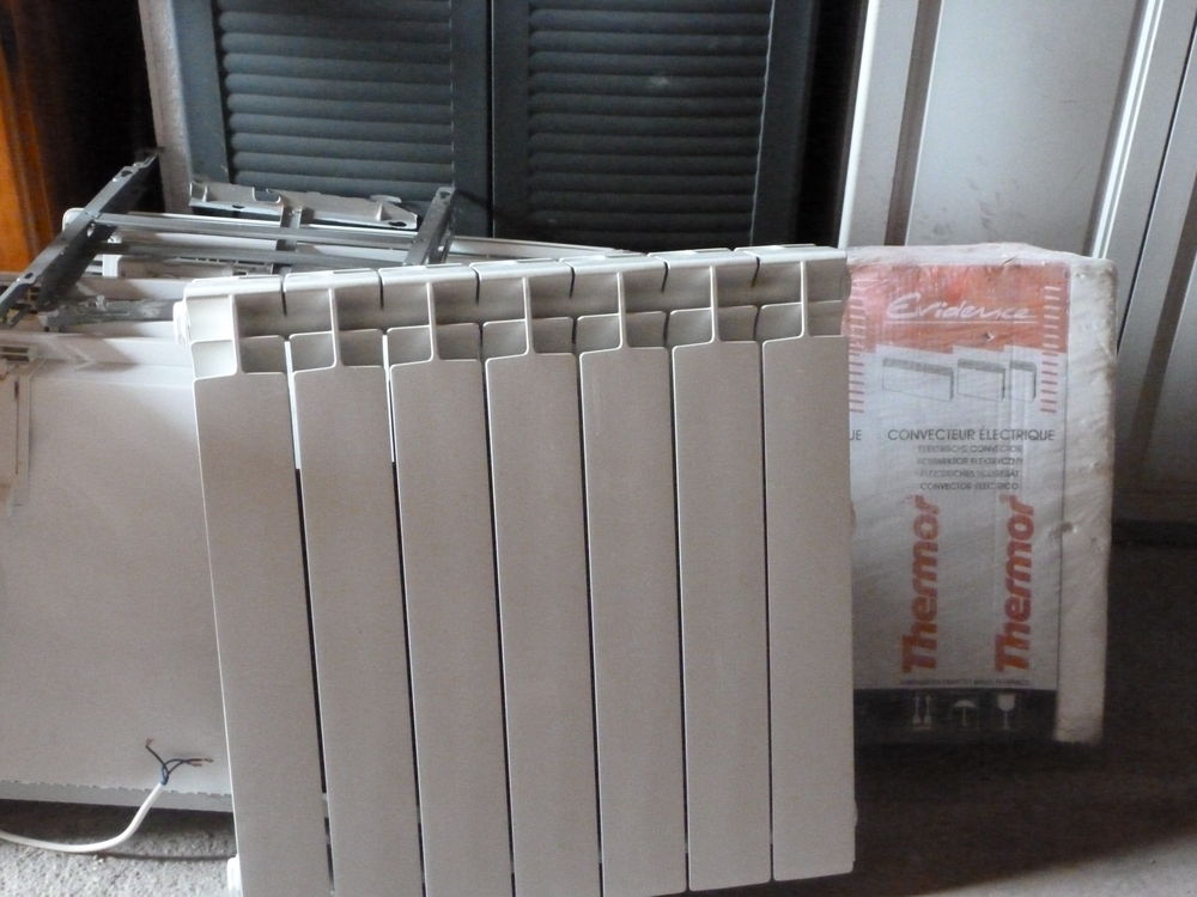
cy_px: 448
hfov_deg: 38.9
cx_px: 598
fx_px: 1694
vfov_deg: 29.7
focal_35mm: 49
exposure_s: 1/15
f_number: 4.1
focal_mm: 8.7
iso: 1600
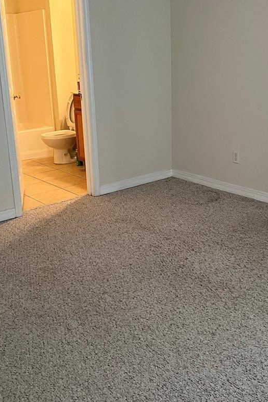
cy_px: 186
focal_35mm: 42
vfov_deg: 46.4
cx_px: 138
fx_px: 469
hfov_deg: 31.9
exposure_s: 1/60
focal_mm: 5.7
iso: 320
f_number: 1.5
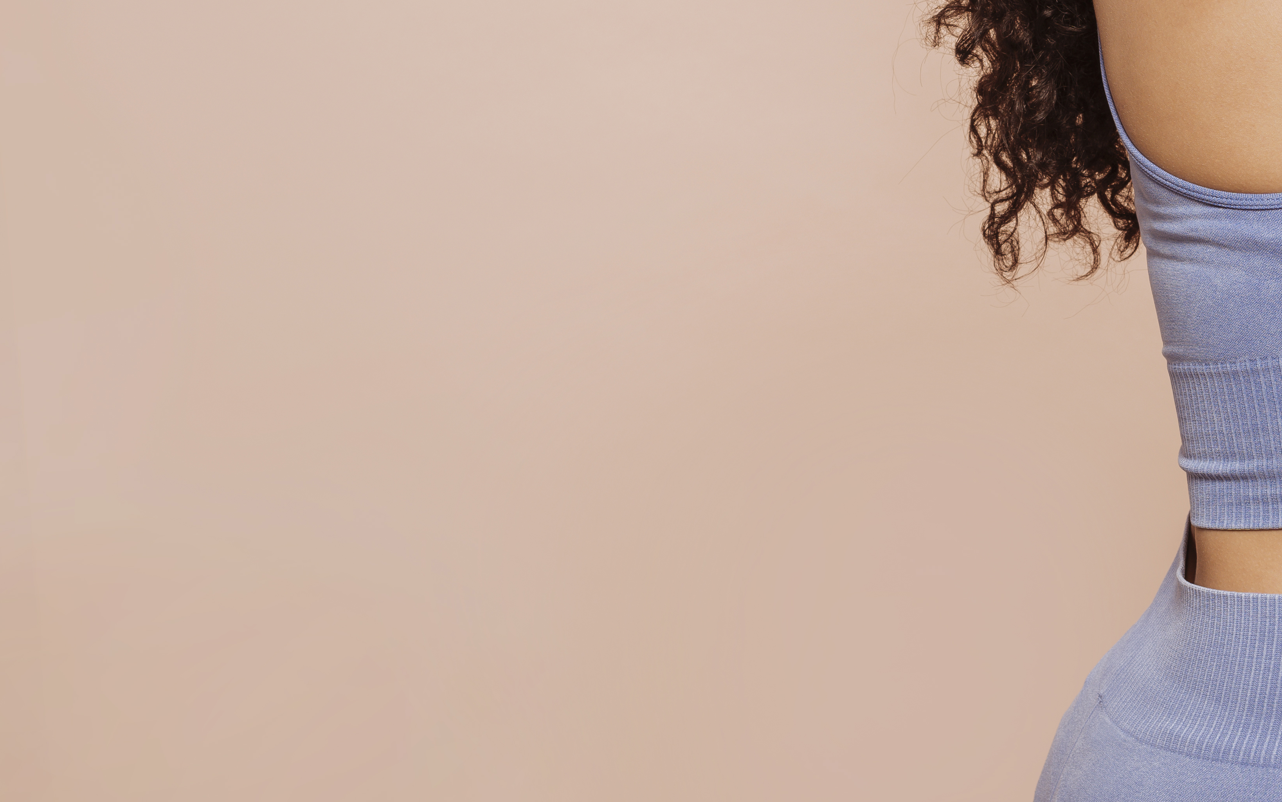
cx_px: 1320
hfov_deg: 18.5
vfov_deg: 12.0
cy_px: 152
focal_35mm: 109
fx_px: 3809
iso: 200
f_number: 8
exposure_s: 1/125
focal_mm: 50
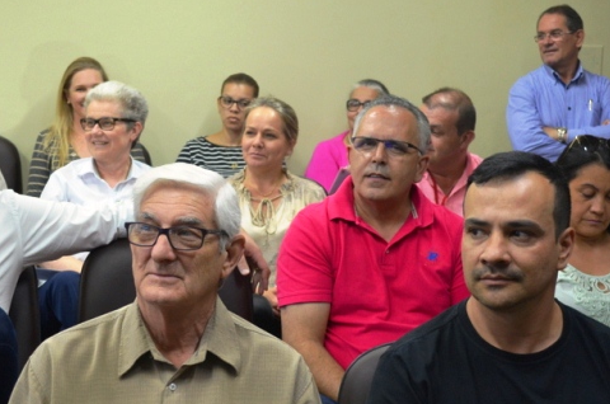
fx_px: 1184
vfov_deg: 19.4
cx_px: 272
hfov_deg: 28.9
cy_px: 240
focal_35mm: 70
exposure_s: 1/60
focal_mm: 28
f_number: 4.5
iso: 800
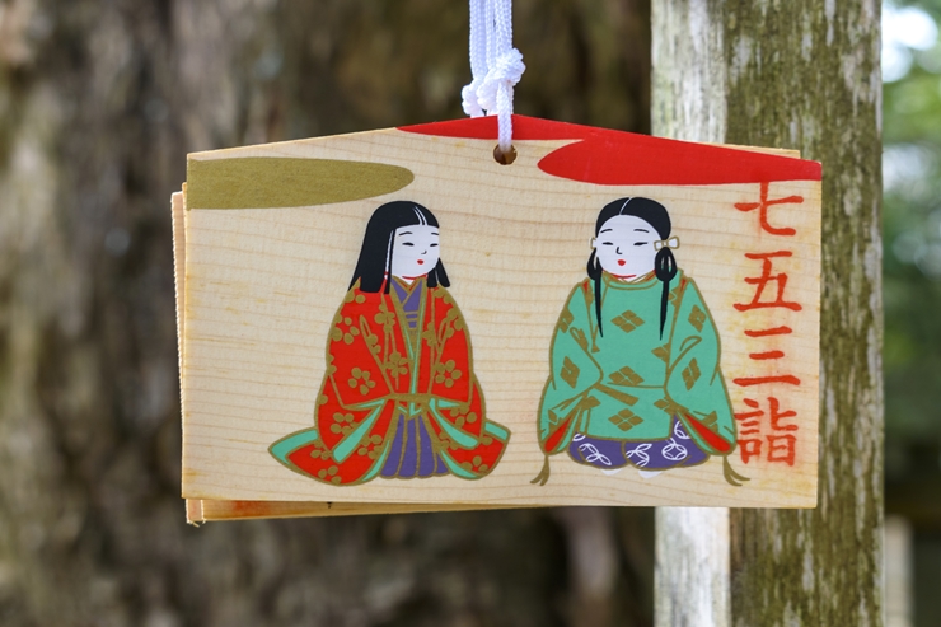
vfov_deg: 18.9
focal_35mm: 72
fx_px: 1881
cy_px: 314
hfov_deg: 28.1
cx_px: 470
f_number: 6.3
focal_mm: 48
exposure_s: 1/20
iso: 100
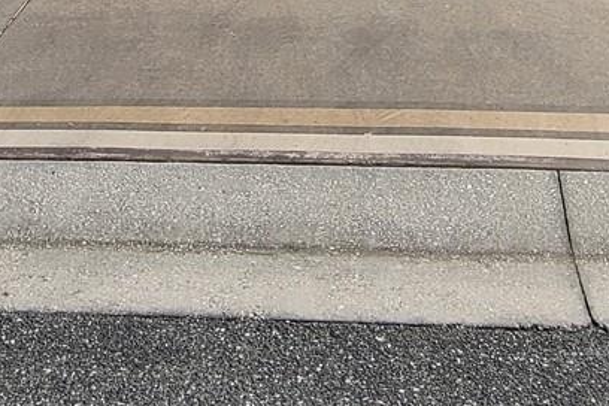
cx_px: 304
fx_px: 897
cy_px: -239
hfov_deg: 37.5
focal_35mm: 53
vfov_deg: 20.8
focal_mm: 2.2
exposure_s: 1/2054
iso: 50
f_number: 2.2
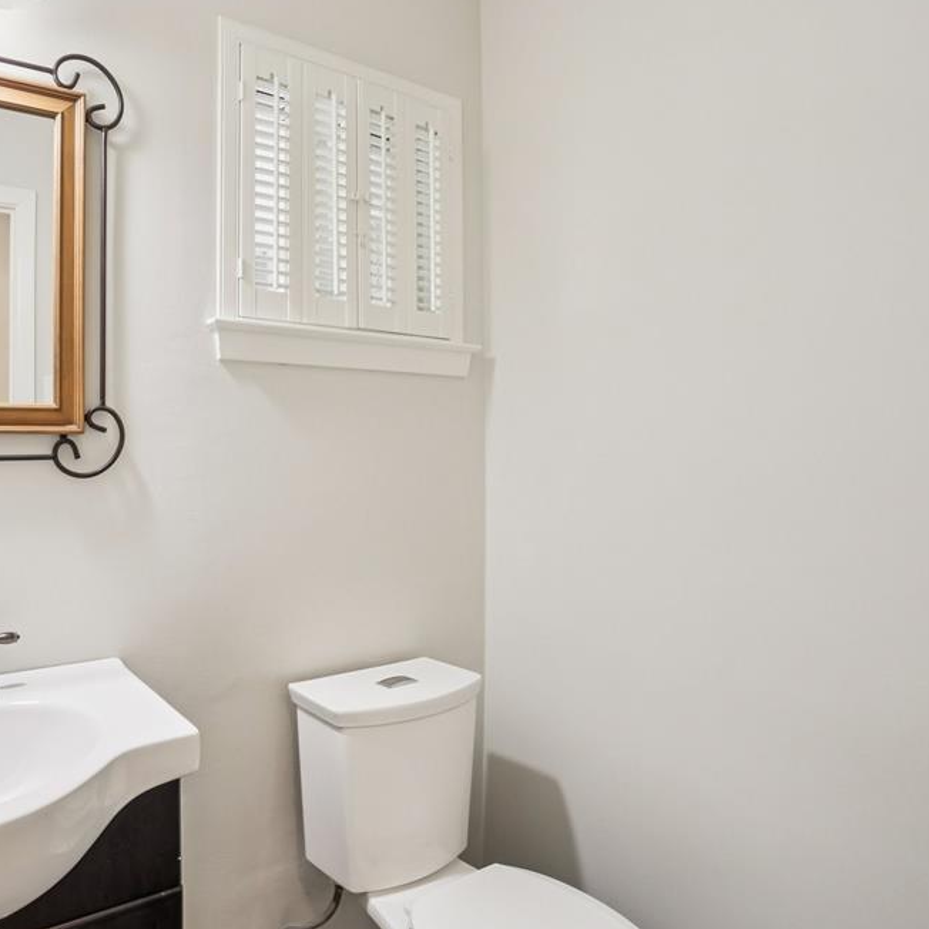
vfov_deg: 74.8
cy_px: 470
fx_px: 607
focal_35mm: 20
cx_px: 244
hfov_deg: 70.3
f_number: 8
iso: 400
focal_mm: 10
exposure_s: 1/8
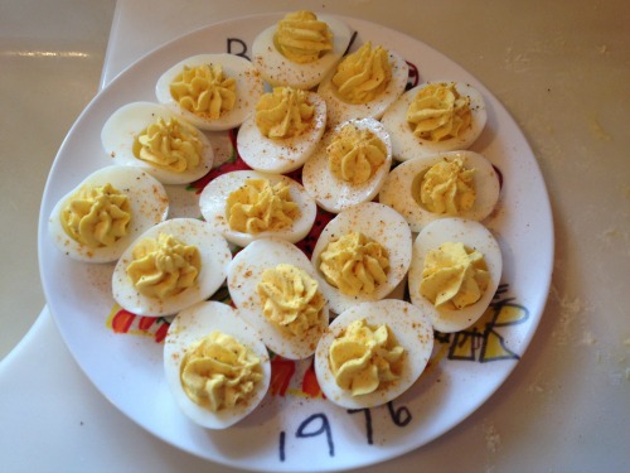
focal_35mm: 35
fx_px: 637
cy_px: 236
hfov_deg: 52.6
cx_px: 315
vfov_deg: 40.7
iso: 64
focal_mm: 4.28
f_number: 2.4
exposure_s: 1/20
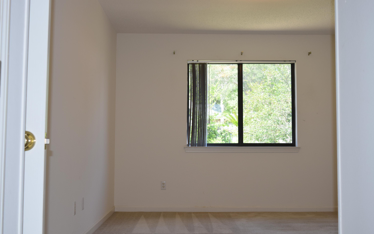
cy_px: 115
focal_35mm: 45
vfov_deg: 28.9
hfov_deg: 44.8
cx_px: 188
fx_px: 454
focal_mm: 29
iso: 450
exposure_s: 1/125
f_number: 5.6
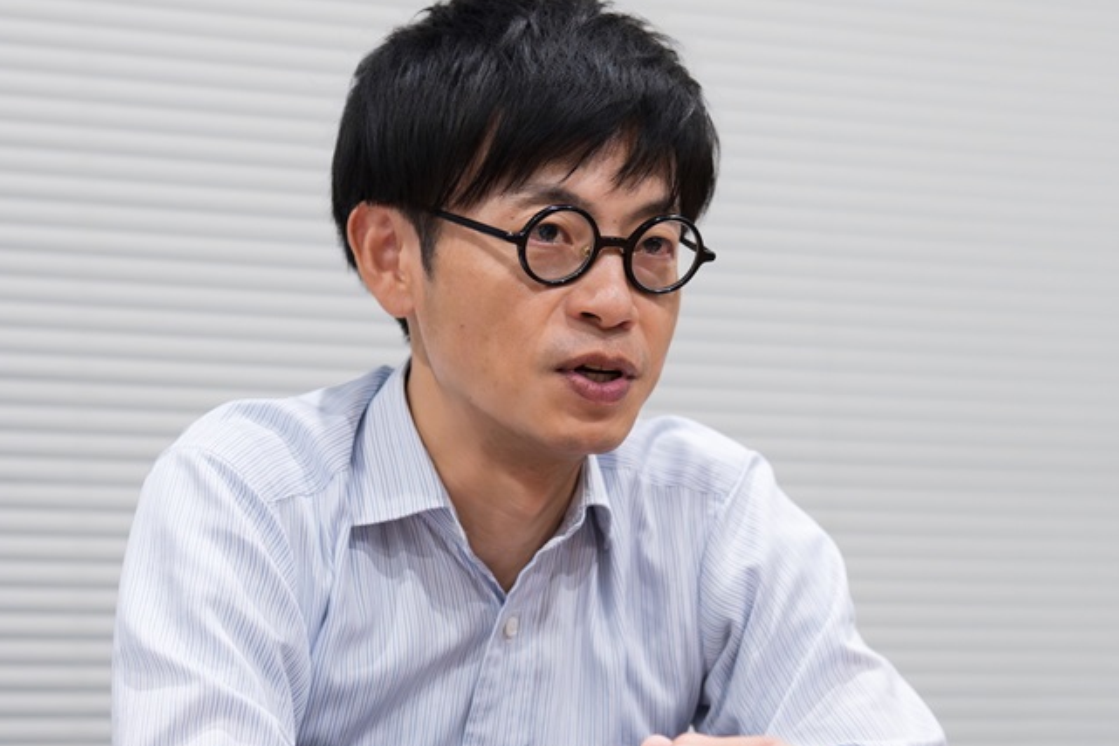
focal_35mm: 117
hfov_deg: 17.5
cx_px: 714
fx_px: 3636
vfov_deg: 11.7
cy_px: 404
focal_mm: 50
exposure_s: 1/250
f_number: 1.6
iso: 1250
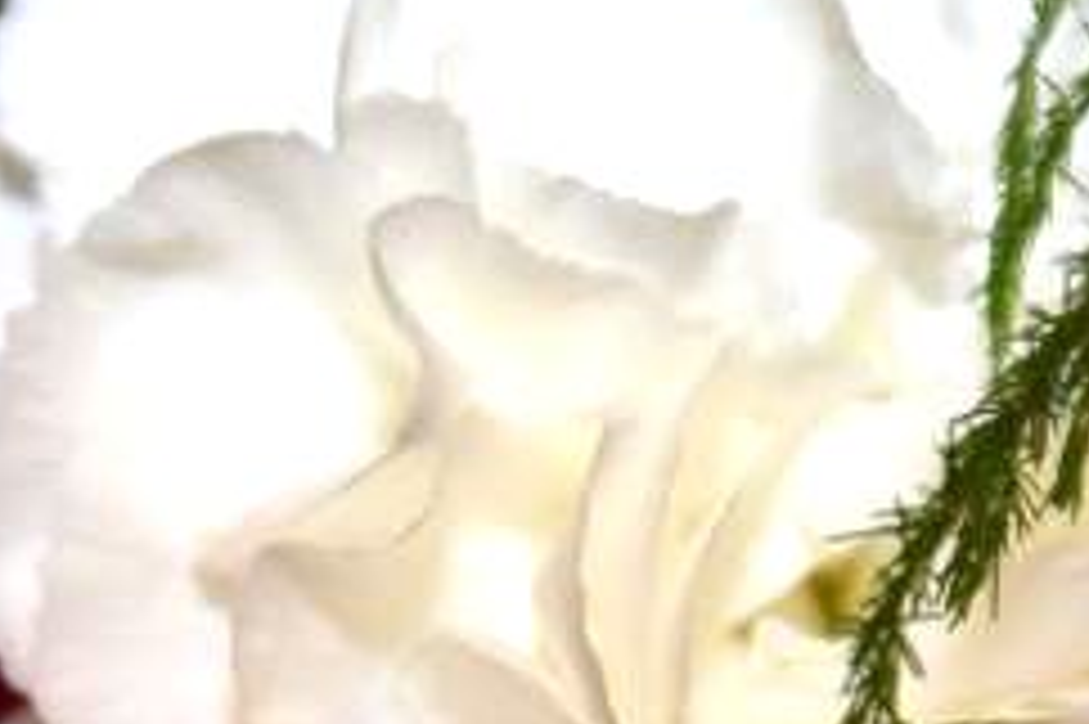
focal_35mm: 623
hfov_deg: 3.3
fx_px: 18832
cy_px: 767
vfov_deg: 2.2
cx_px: 243
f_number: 5.6
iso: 100
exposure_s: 1/60
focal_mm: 98
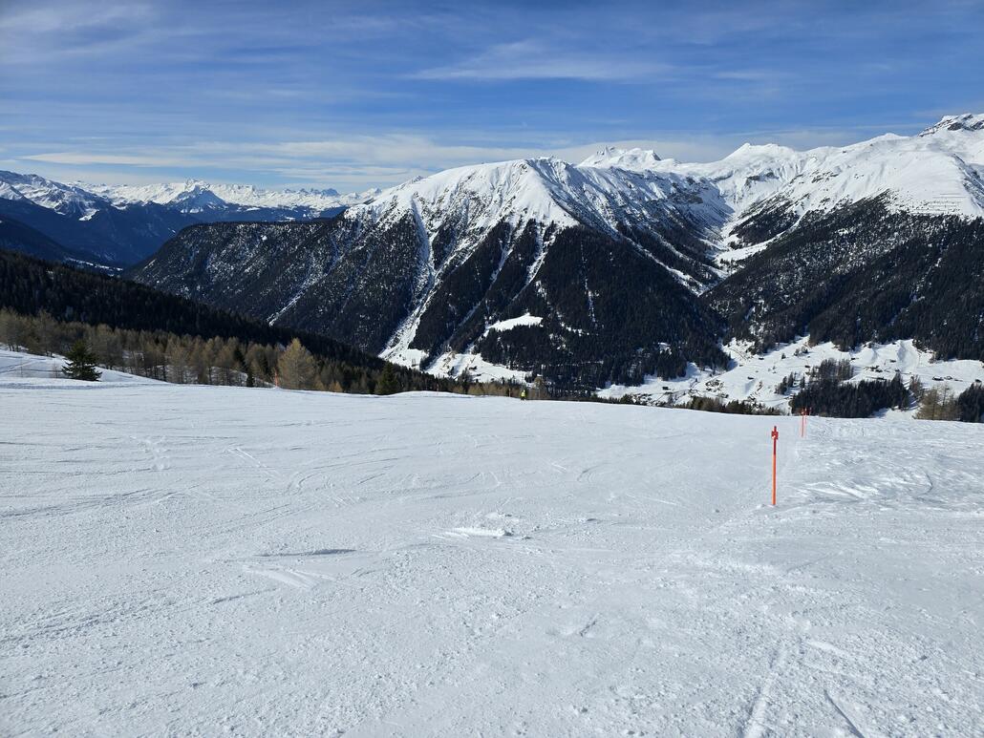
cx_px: 492
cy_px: 369
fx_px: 654
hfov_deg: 73.9
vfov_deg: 58.9
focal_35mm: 23
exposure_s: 1/2228
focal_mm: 6.3
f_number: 1.7
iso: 12
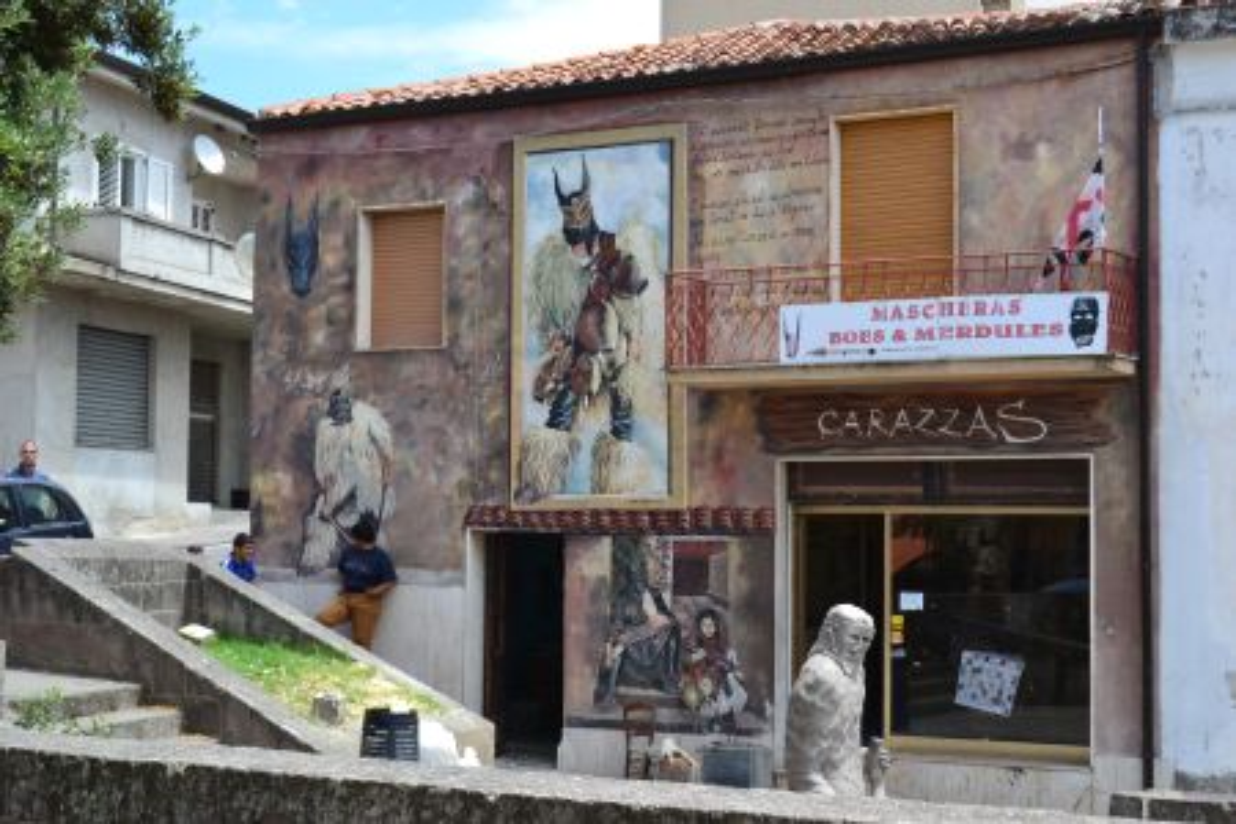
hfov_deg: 35.1
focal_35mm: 57
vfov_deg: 23.8
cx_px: 618
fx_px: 1957
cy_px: 412
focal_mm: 38
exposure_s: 1/400
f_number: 11
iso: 400
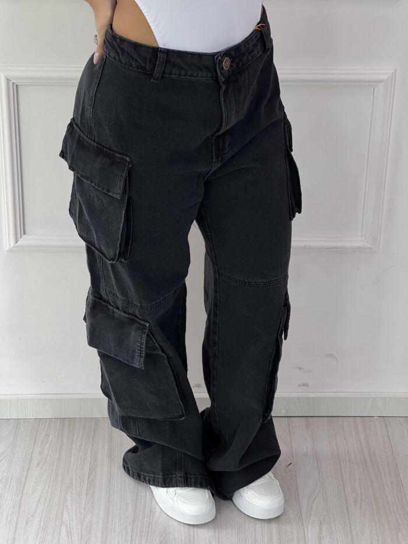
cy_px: 272
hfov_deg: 19.1
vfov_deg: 25.3
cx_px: 204
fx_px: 1210
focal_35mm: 77
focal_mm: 9
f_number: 2.8
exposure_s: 1/120
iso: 64
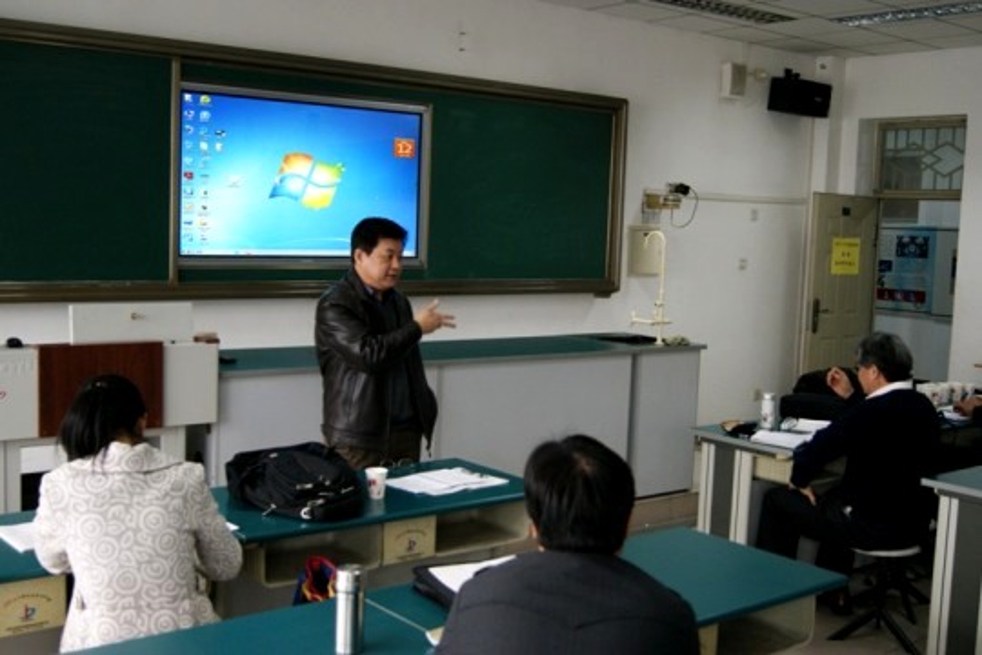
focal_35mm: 39
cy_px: 328
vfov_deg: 34.2
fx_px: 1064
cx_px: 491
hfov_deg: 49.6
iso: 400
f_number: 4.5
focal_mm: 26
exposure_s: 1/50
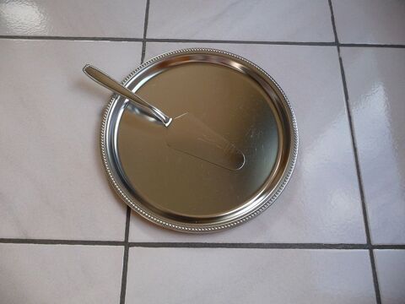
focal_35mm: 28
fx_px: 328
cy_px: 152
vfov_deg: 49.7
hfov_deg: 63.4
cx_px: 202
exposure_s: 1/80
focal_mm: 4.7
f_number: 3.3
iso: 100
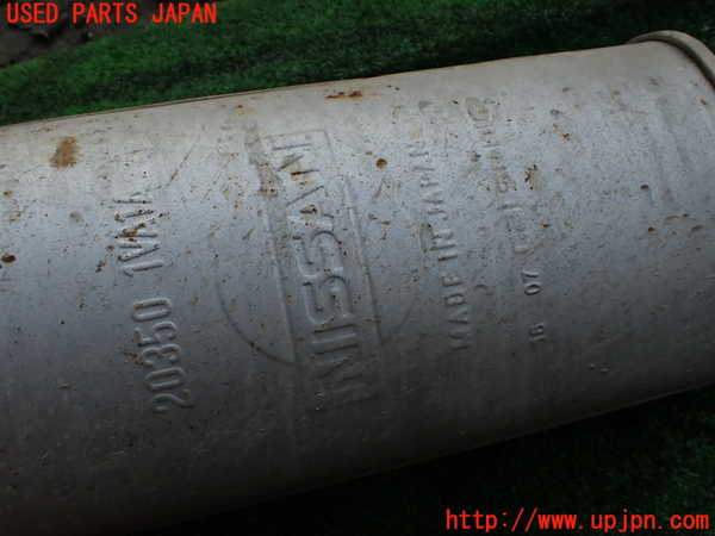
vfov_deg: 46.8
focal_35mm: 30
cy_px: 268
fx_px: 620
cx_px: 358
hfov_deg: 60.0
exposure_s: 1/160
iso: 100
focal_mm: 5.4
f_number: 3.2
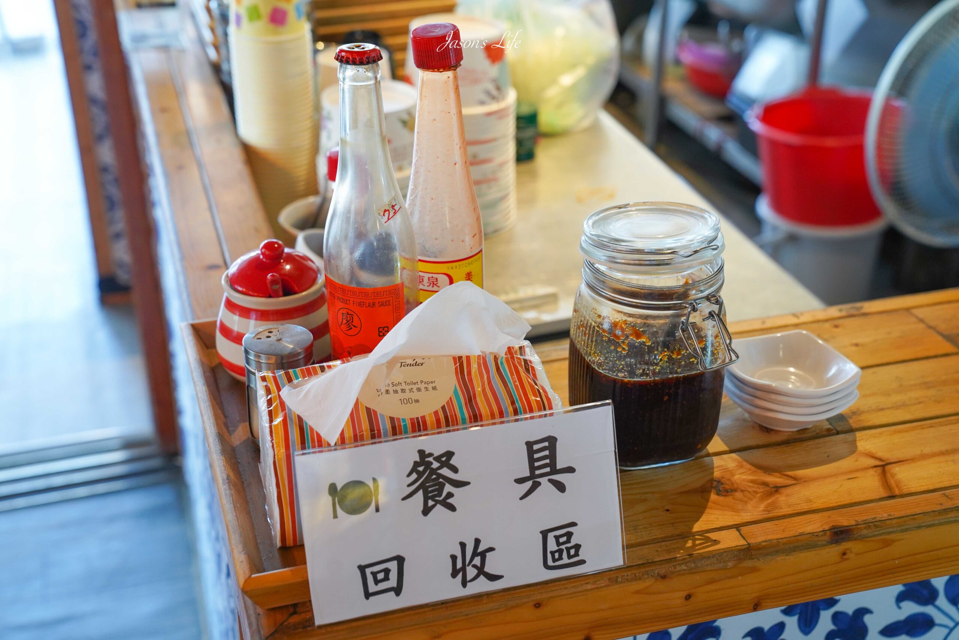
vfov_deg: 27.0
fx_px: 1332
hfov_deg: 39.6
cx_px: 480
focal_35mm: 50
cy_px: 320
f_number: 4.5
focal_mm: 50
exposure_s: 1/50
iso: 1250
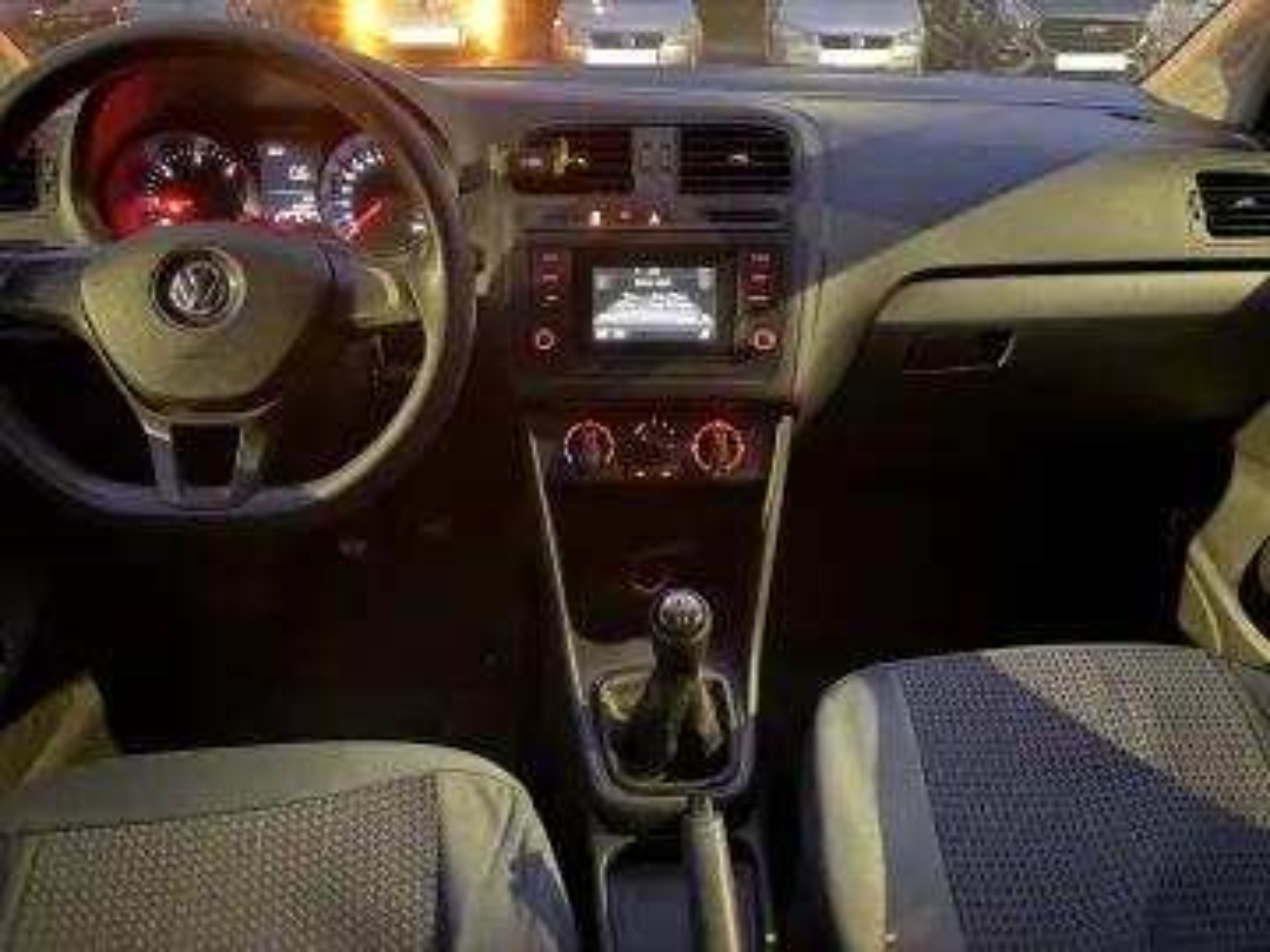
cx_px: 635
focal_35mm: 24
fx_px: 881
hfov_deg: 71.6
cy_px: 476
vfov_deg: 56.8
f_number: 1.78
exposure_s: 1/5
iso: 2500
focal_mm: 6.76
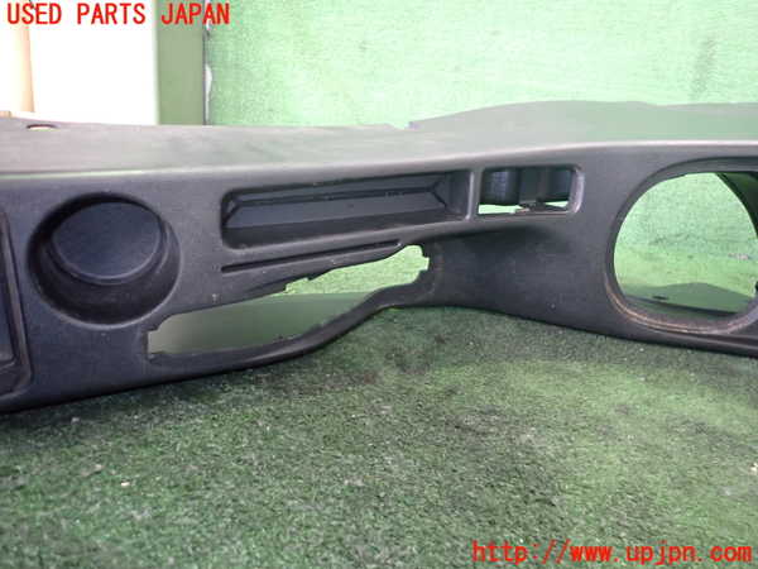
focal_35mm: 25
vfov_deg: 54.9
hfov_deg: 69.4
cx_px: 379
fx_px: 547
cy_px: 284
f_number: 2
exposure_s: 1/30
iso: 640
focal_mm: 4.5
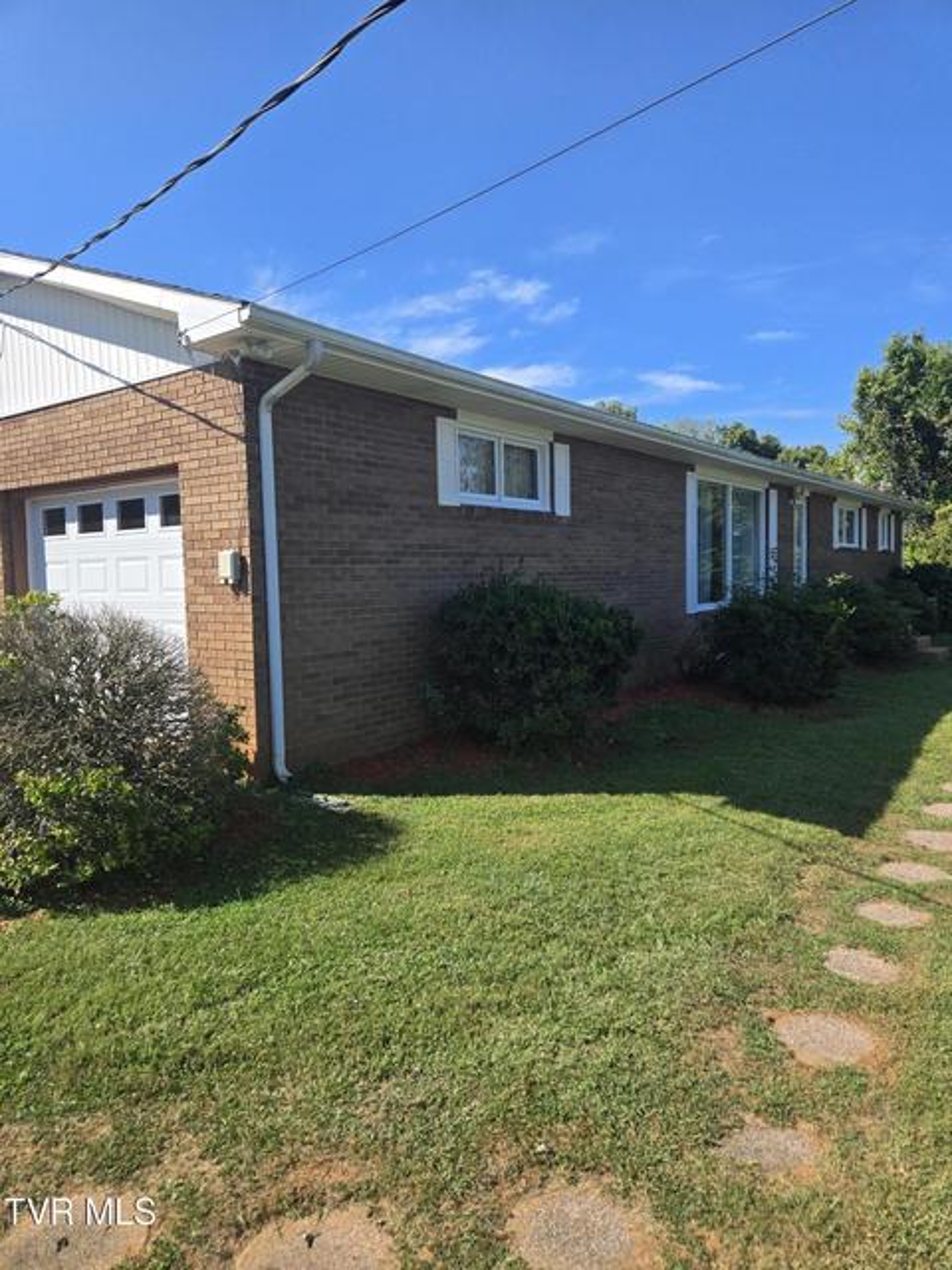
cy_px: 635
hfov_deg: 58.9
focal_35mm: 23
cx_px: 476
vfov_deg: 73.9
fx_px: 843
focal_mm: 5.4
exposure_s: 1/1151
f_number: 1.8
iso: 25
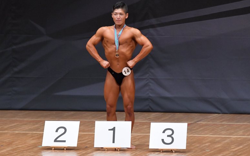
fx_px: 2091
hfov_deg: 6.8
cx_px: 125
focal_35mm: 307
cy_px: 77
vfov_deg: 4.3
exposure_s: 1/400
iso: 6400
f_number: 5.6
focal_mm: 200
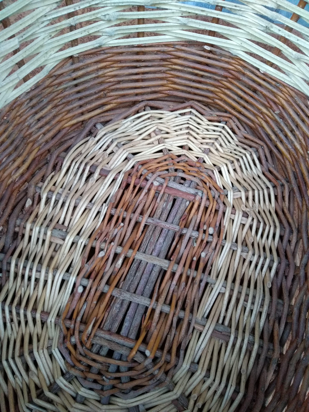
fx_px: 309
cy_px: 206
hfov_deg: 53.1
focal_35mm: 26
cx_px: 154
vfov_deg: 67.3
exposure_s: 1/14
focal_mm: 3.82
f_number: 2.2
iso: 1000
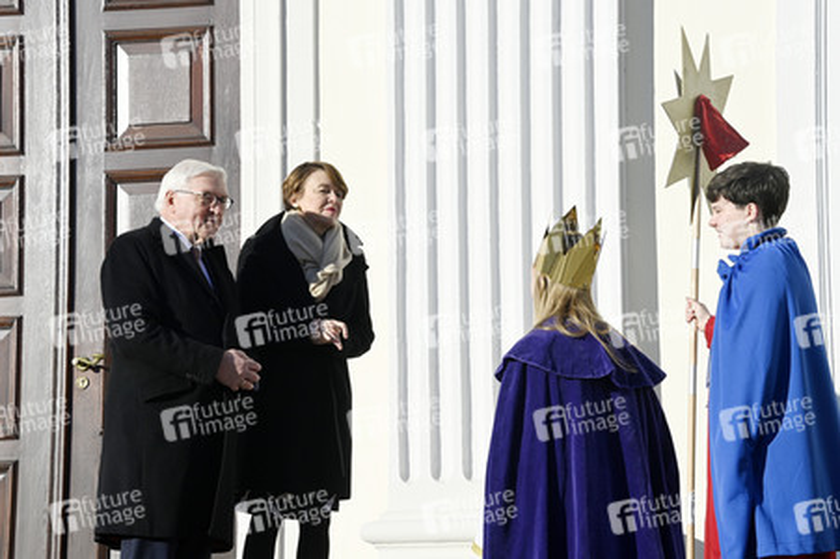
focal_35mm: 105
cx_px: 420
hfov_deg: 19.5
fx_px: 2448
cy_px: 280
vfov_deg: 13.0
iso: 250
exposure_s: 1/320
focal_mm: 105
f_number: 11
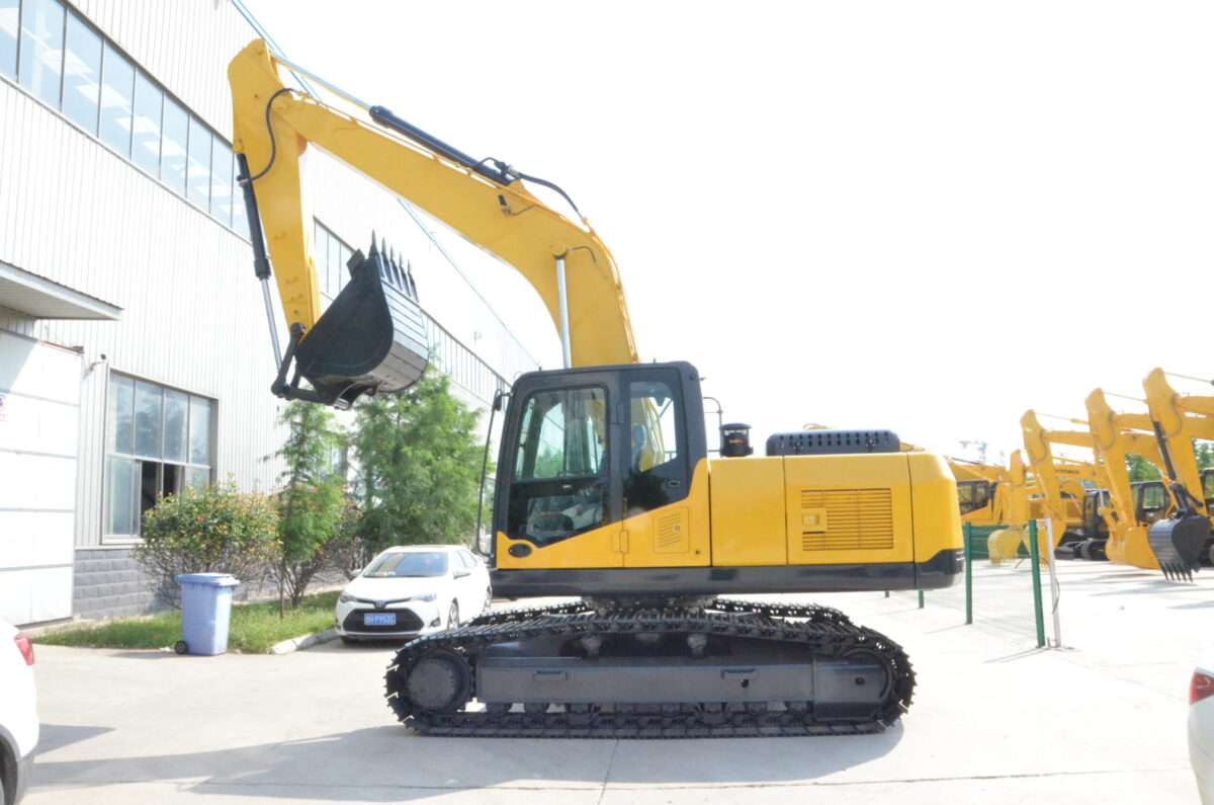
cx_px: 607
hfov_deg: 67.5
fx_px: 909
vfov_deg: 47.7
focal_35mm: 27
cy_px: 402
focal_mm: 18
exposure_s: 1/400
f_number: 22
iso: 5000
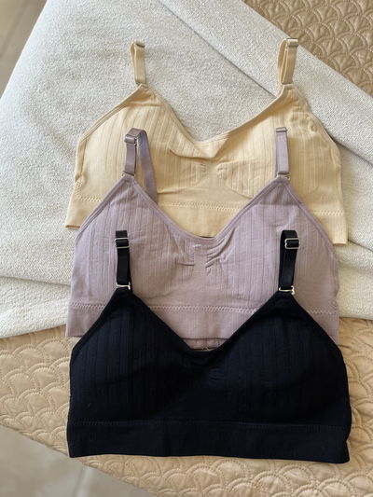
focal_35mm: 26
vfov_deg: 67.3
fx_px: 373
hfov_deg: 53.1
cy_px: 248
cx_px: 186
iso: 40
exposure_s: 1/177
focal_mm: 5.1
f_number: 1.6
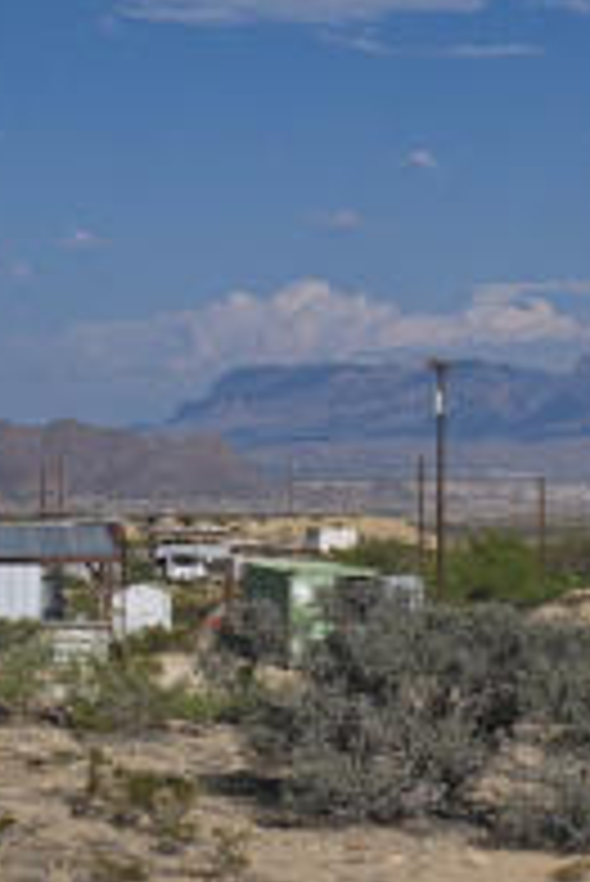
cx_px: 430
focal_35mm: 118
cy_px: 549
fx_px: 2895
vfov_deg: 17.3
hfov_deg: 11.6
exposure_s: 1/640
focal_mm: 28
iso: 200
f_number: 11
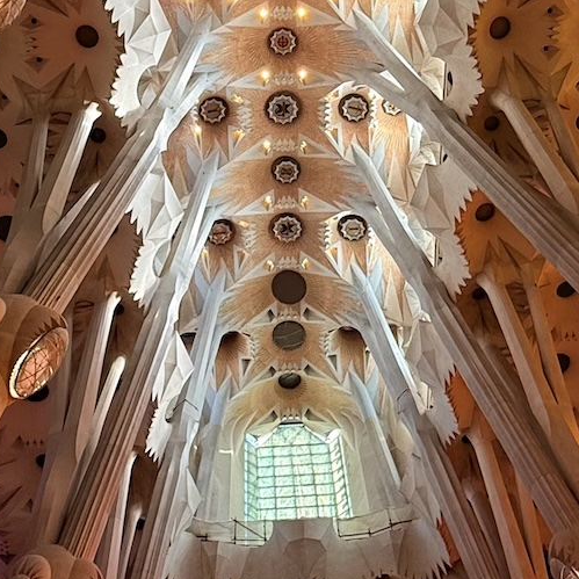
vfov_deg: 38.2
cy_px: 149
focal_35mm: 43
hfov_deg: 39.1
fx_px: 814
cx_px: 312
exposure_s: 1/99
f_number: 2.2
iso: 160
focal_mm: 2.22
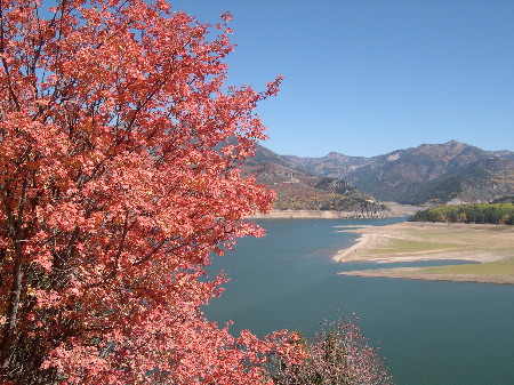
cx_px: 257
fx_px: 564
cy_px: 192
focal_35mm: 38
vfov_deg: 37.7
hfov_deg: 49.0
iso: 100
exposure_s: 1/147
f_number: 7.6
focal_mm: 8
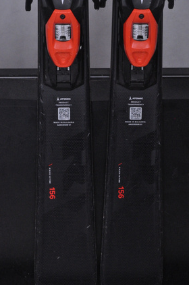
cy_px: 141
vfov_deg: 14.3
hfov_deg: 9.5
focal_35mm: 144
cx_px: 100
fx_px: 1138
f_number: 9.5
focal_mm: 90
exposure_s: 1/125
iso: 3200
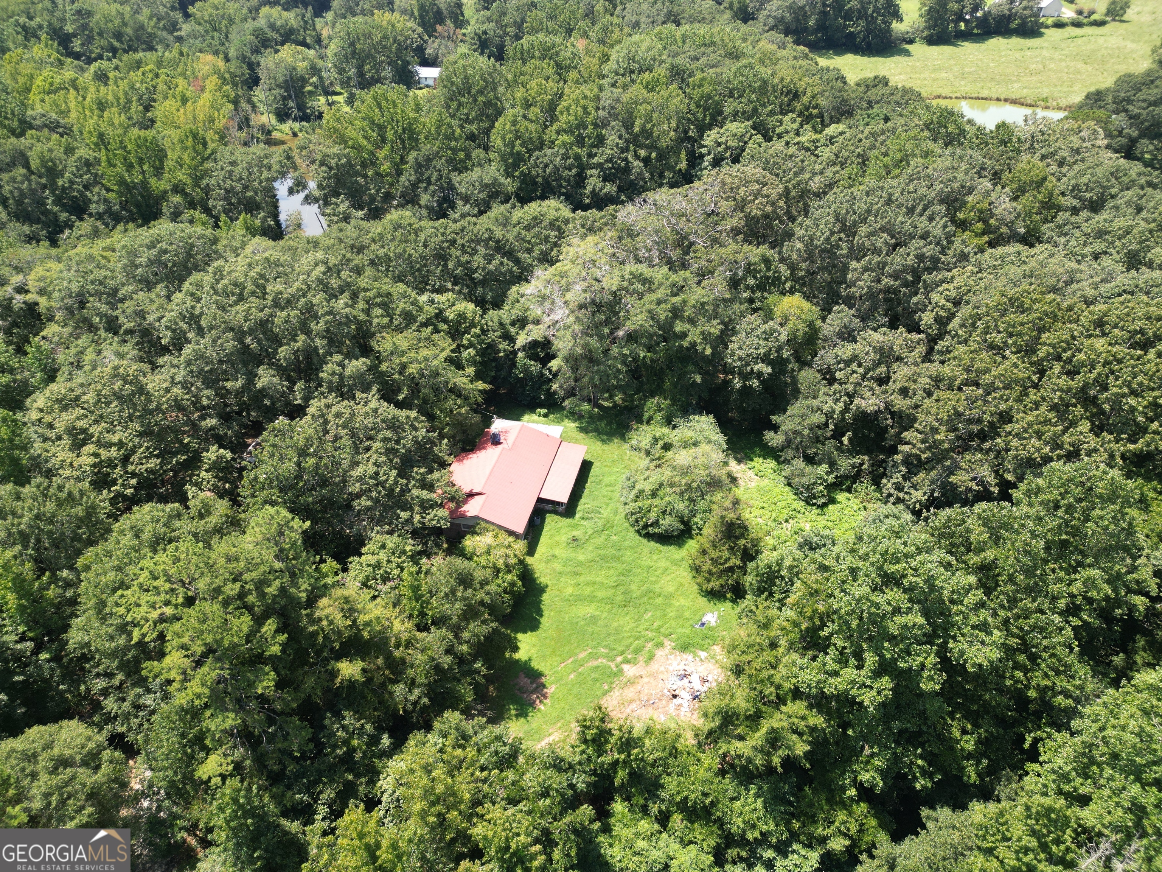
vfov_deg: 56.8
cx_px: 581
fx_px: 806
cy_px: 436
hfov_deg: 71.6
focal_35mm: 24
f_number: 1.7
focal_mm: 6.72
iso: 100
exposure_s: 1/725
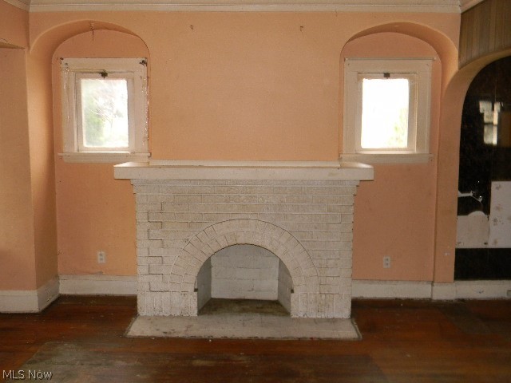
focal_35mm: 36
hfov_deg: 51.4
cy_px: 192
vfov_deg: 39.7
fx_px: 531
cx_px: 256
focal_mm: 6.4
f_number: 3.7
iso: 200
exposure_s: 1/30
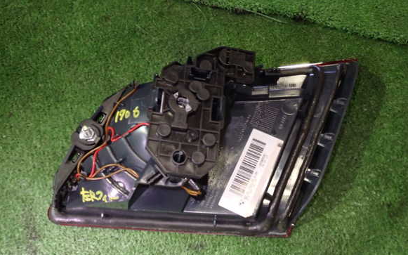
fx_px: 389
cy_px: 140
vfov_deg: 36.2
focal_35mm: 35
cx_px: 209
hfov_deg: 55.3
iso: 800
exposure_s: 1/13
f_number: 2.4
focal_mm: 5.79
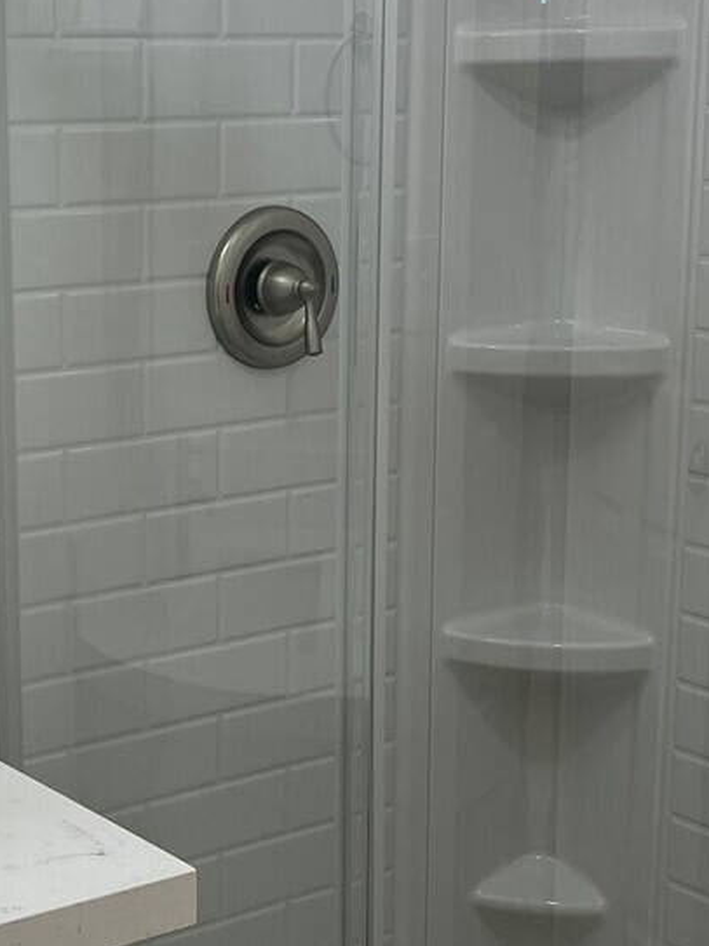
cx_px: 70
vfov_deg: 28.2
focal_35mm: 69
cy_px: 491
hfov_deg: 20.9
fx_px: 1885
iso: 50
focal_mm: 5.1
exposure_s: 1/153
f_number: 1.6
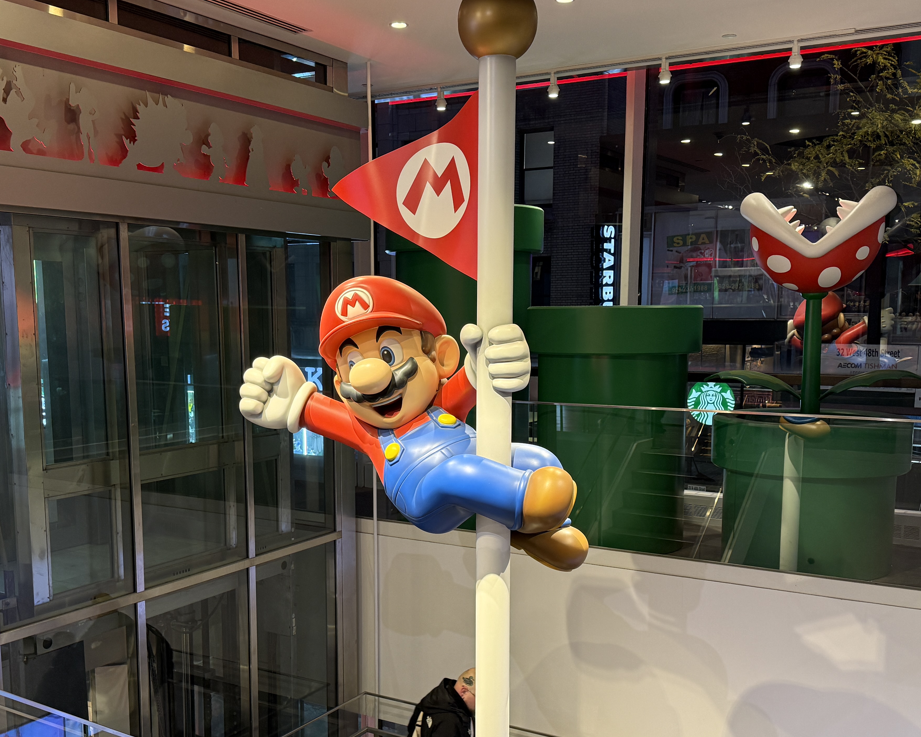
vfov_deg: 38.9
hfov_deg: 47.9
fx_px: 1036
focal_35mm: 38
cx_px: 438
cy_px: 463
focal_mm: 6.76
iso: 200
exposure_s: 1/69
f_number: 1.78
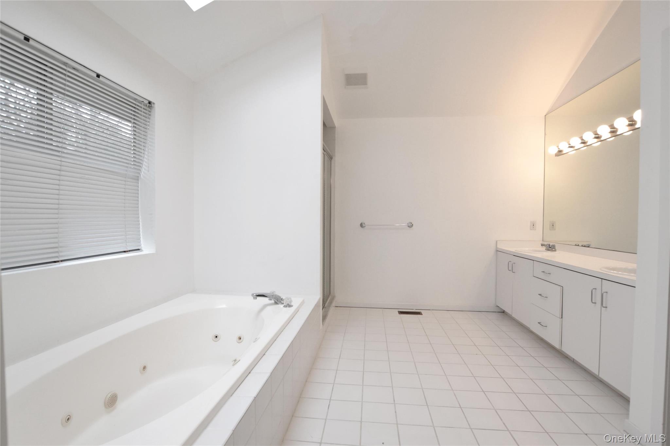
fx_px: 321
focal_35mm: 17
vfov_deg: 69.6
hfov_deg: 92.4
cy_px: 223
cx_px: 335
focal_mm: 11.5
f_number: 7.1
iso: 400
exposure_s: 1/25
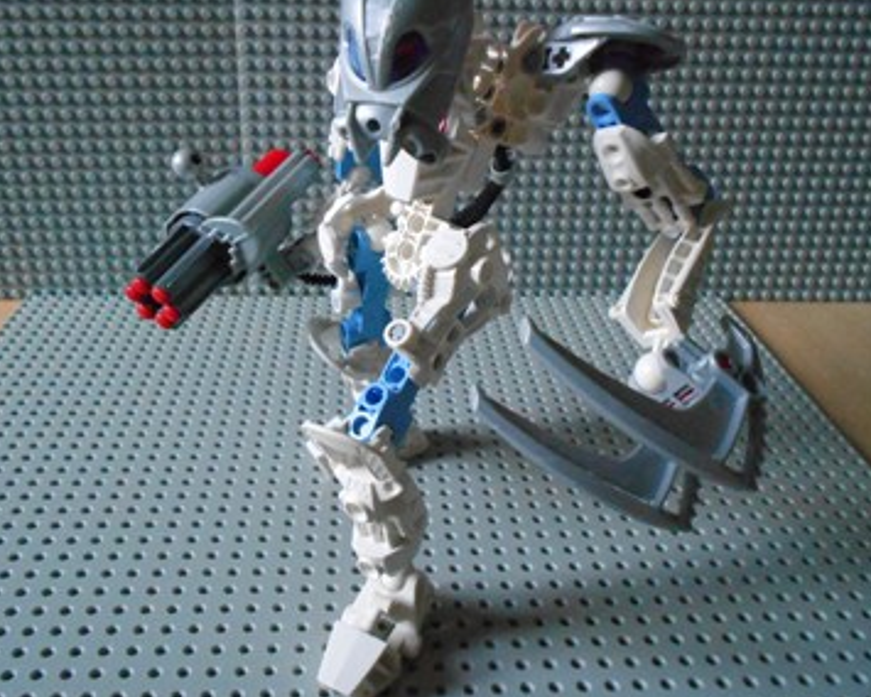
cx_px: 415
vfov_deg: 45.7
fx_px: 825
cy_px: 309
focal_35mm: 32
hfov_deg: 55.6
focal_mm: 4.6
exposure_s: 1/25
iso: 800
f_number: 3.2
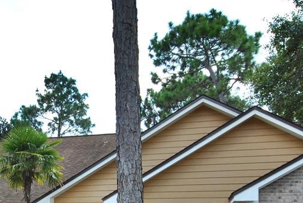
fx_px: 405
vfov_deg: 26.1
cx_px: 56
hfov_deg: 39.3
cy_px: 220
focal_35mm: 48
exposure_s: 1/200
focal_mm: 10
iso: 200
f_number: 6.3
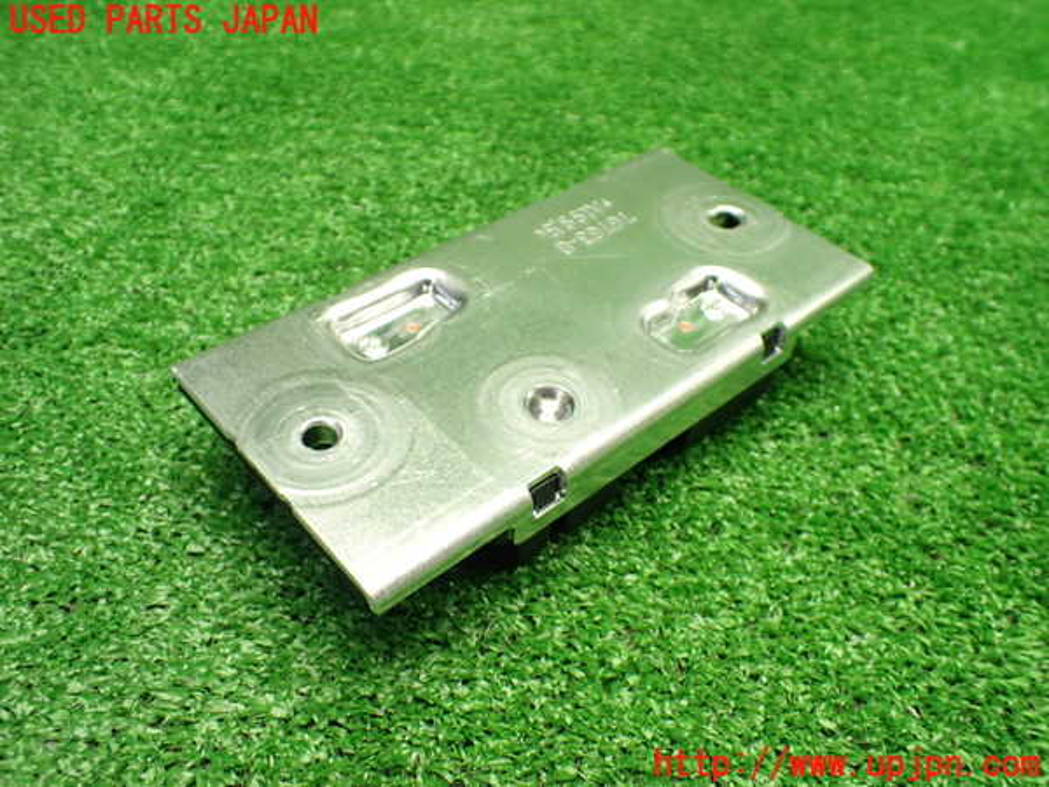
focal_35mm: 30
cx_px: 524
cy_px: 394
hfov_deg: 60.0
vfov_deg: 46.8
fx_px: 909
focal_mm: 5.4
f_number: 2.3
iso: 640
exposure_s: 1/125
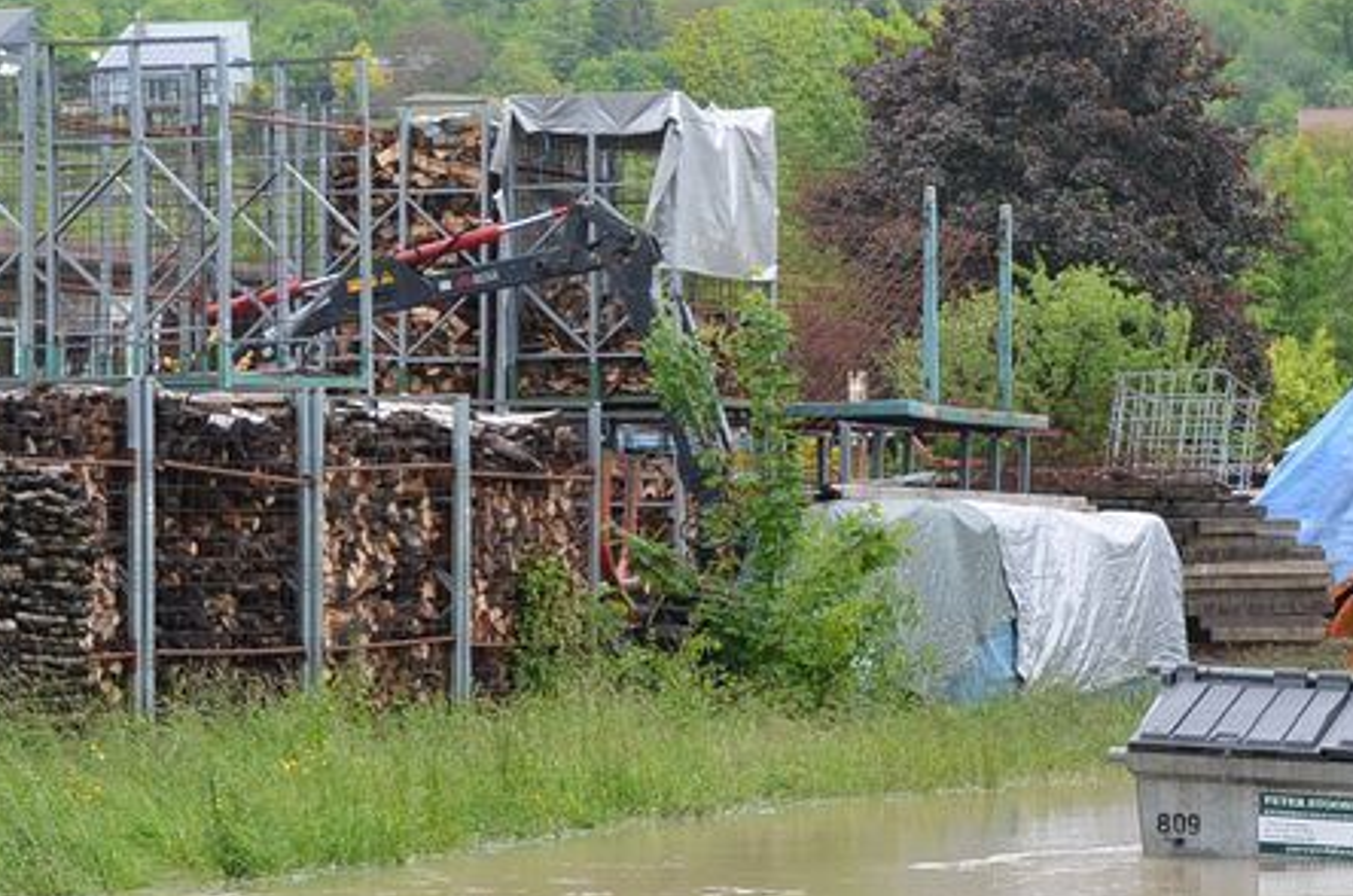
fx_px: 6075
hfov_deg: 12.7
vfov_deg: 8.4
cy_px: 482
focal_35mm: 162
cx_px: 945
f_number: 5.6
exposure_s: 1/125
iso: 100
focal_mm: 48
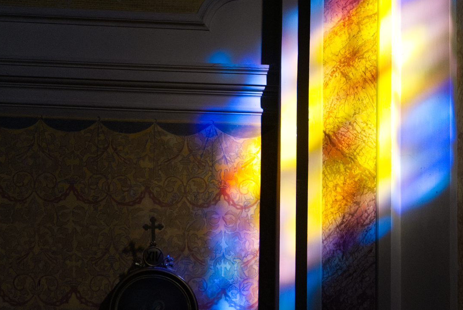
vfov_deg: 7.4
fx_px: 2394
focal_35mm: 186
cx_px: 357
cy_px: 153
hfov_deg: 11.0
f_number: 4
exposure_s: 1/1000
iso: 4000
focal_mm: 105
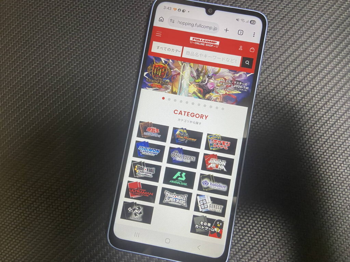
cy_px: 131
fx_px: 263
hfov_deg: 67.3
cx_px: 175
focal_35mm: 26
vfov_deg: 53.1
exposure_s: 1/50
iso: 200
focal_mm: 4.25
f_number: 1.8
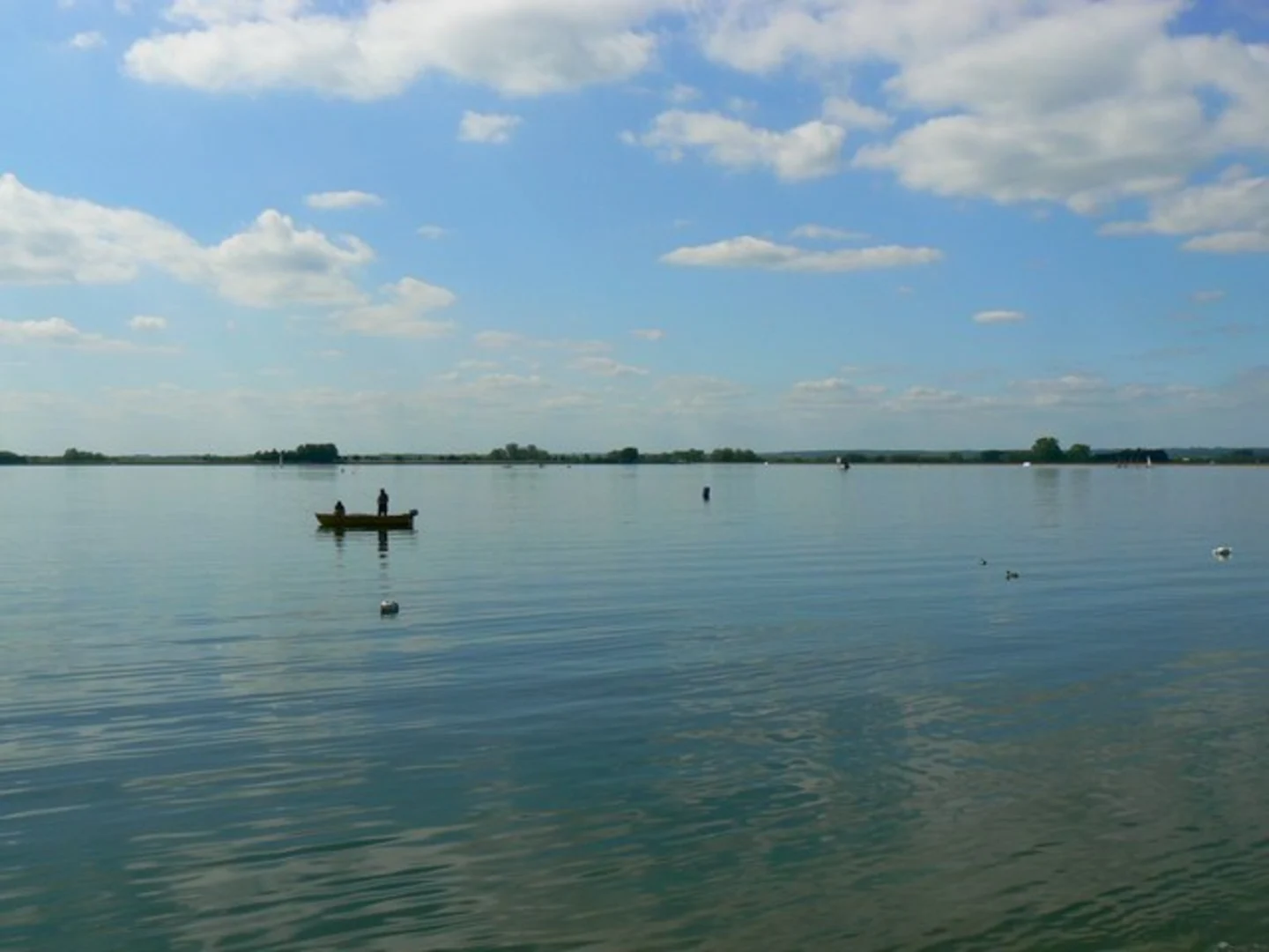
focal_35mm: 36
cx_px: 634
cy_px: 476
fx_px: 1320
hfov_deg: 51.4
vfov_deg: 39.7
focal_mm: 6
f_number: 8
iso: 80
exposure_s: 1/640
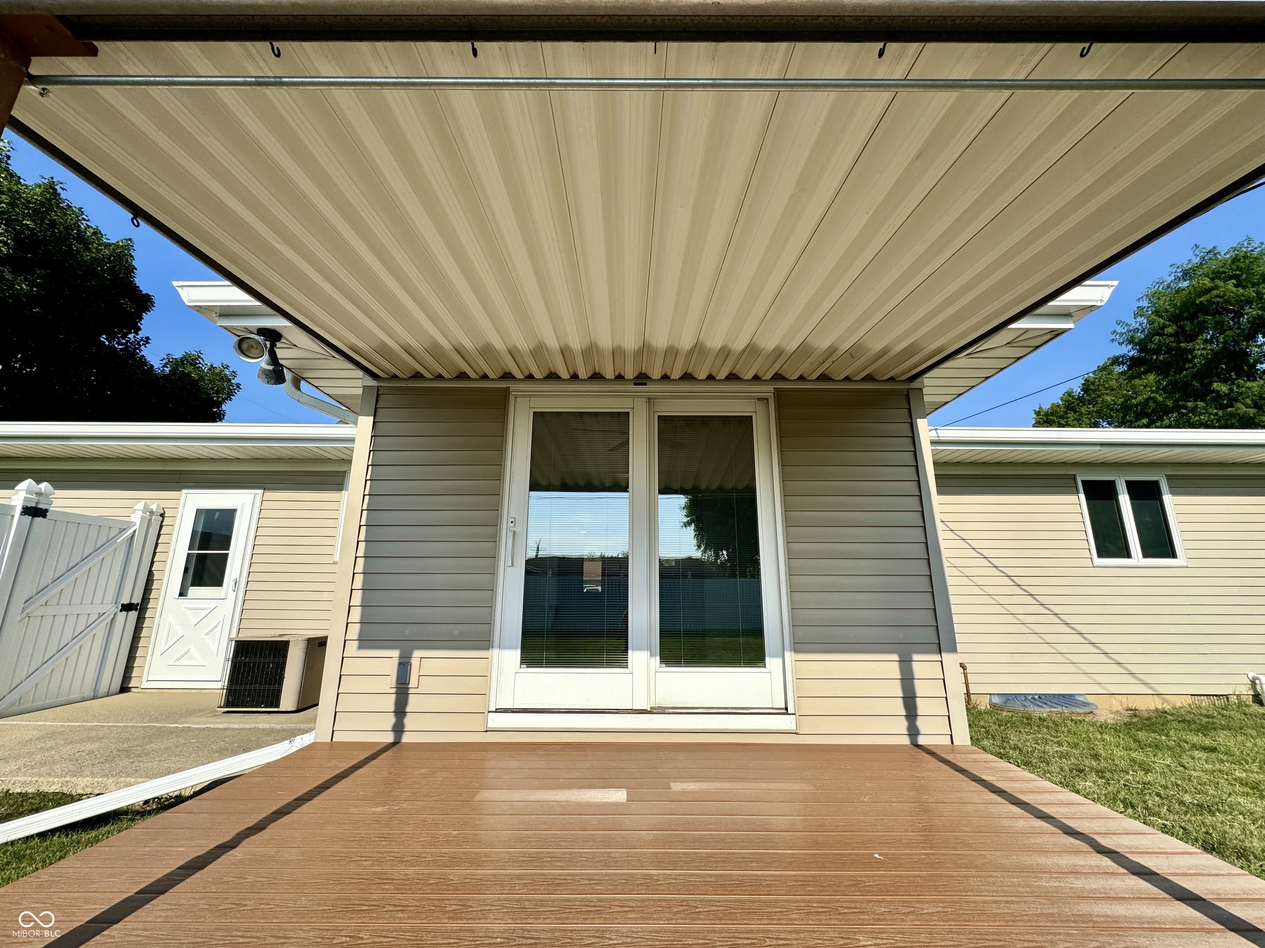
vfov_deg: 85.7
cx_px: 632
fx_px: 512
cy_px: 474
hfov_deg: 102.1
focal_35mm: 14
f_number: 2.2
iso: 50
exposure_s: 1/1277
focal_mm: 2.22
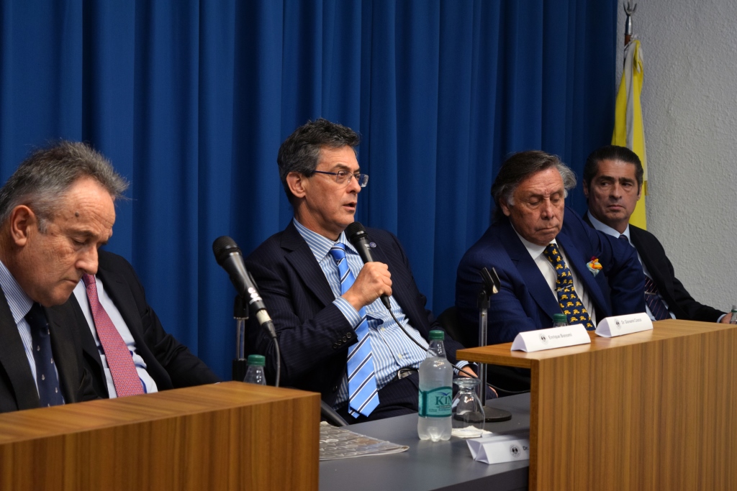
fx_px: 1689
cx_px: 368
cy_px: 246
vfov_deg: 16.6
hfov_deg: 24.6
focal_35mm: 82
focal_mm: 55
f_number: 5.6
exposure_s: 1/60
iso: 1000
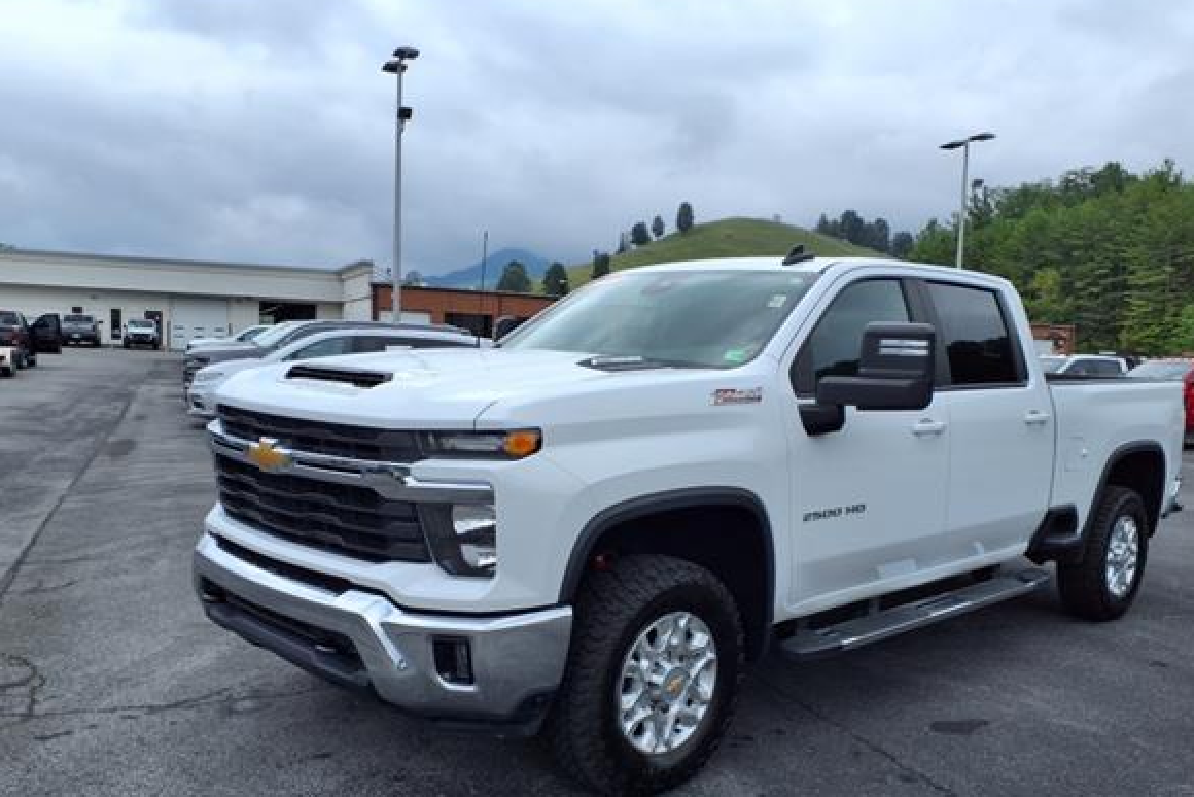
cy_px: 472
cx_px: 622
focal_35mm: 31
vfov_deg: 42.2
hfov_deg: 60.3
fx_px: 1028
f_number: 1.9
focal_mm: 3.58
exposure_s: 1/1429
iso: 40
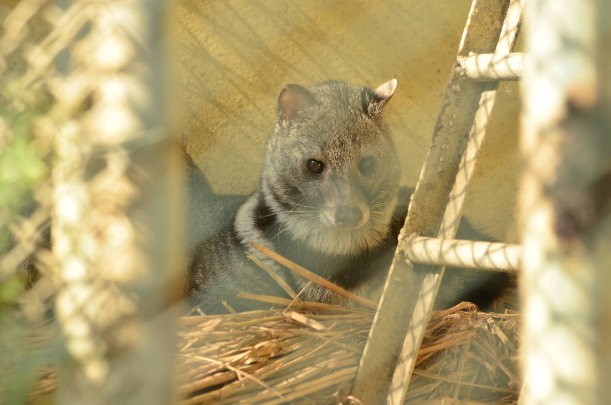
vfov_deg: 4.1
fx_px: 5590
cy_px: 202
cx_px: 306
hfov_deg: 6.3
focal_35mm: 330
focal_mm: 220
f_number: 11
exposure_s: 1/200
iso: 640
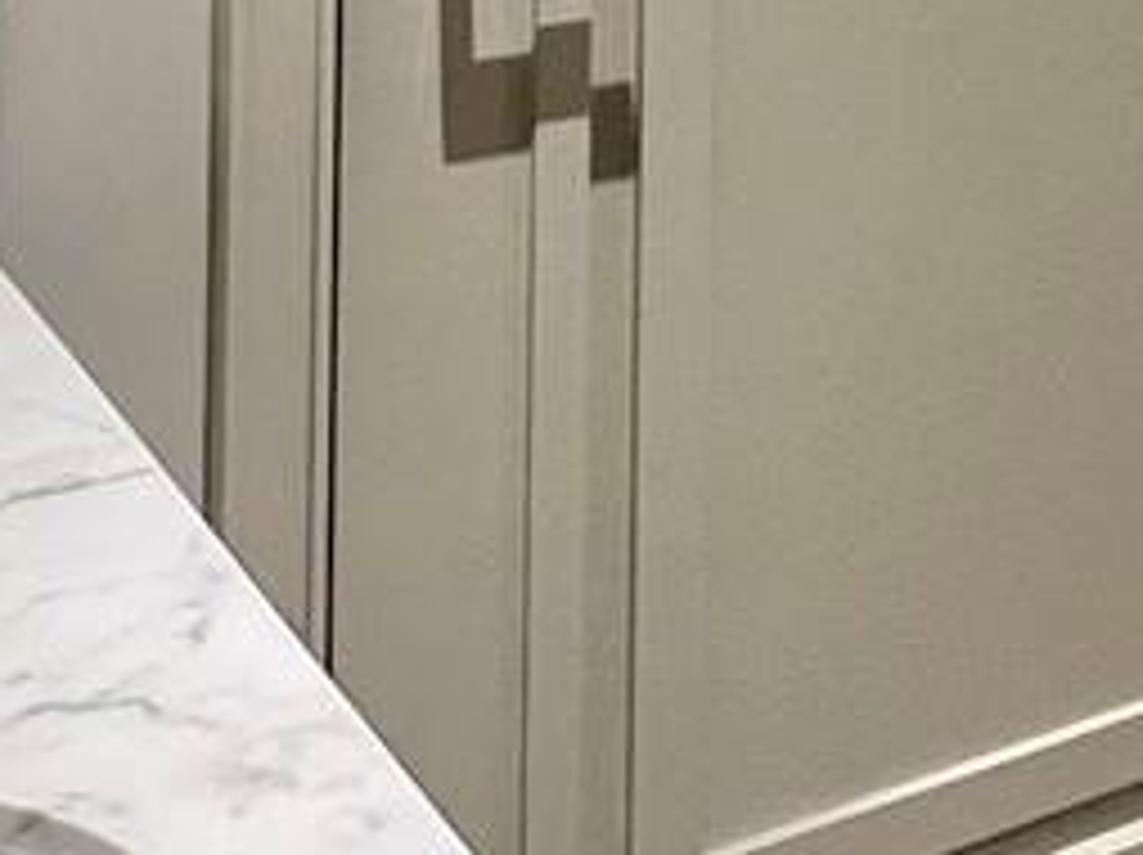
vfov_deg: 14.9
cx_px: 1071
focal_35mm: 82
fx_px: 2705
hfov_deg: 23.1
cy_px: -832
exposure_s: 1/60
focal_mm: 1.57
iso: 200
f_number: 1.8
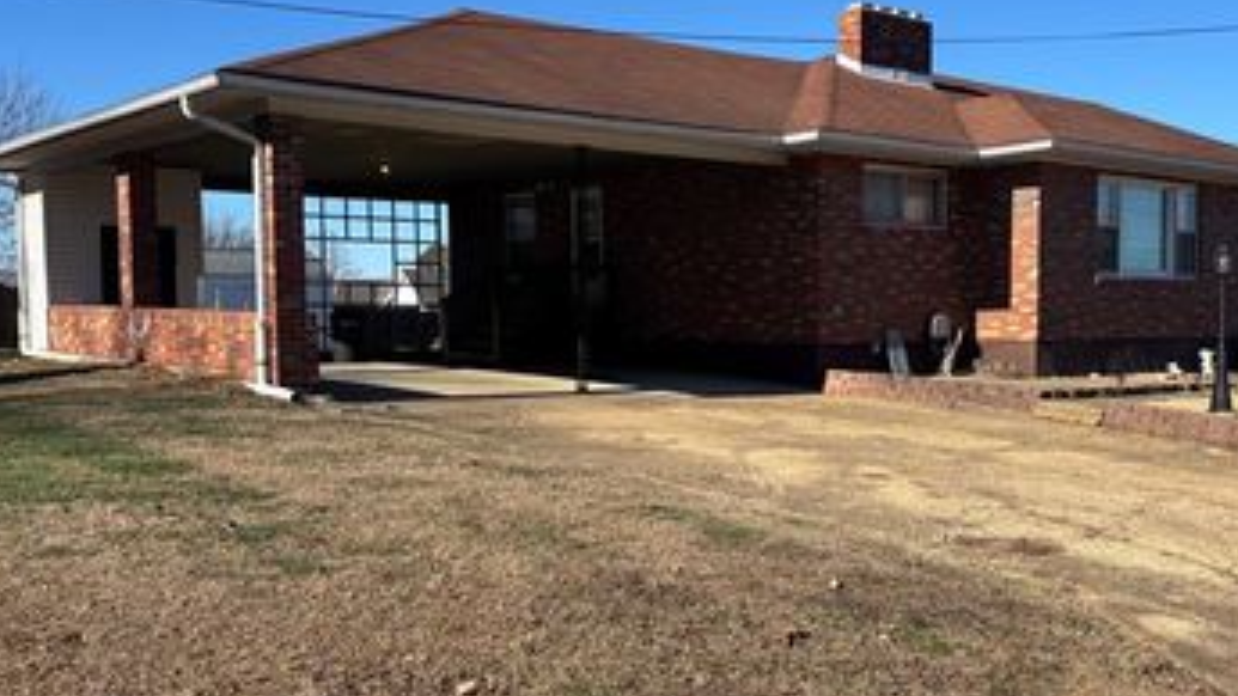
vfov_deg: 29.0
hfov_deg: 48.5
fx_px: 1346
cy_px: 393
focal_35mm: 41
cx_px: 829
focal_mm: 5.96
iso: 50
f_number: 1.6
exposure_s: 1/2933
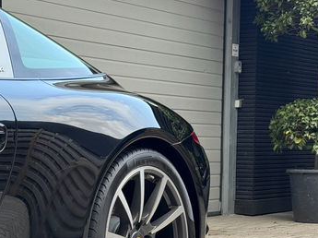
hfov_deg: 18.2
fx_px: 982
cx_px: 56
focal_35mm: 107
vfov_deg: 13.8
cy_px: 176
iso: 64
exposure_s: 1/445
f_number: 1.78
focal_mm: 6.76
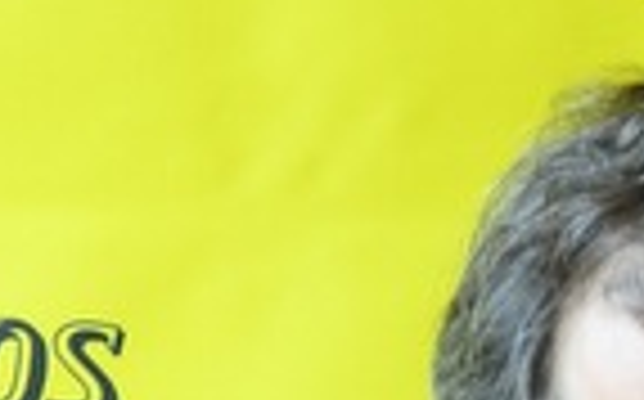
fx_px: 5066
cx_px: 869
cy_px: 1861
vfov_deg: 4.1
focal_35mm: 289
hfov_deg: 7.2
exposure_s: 1/160
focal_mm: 45
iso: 800
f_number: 5
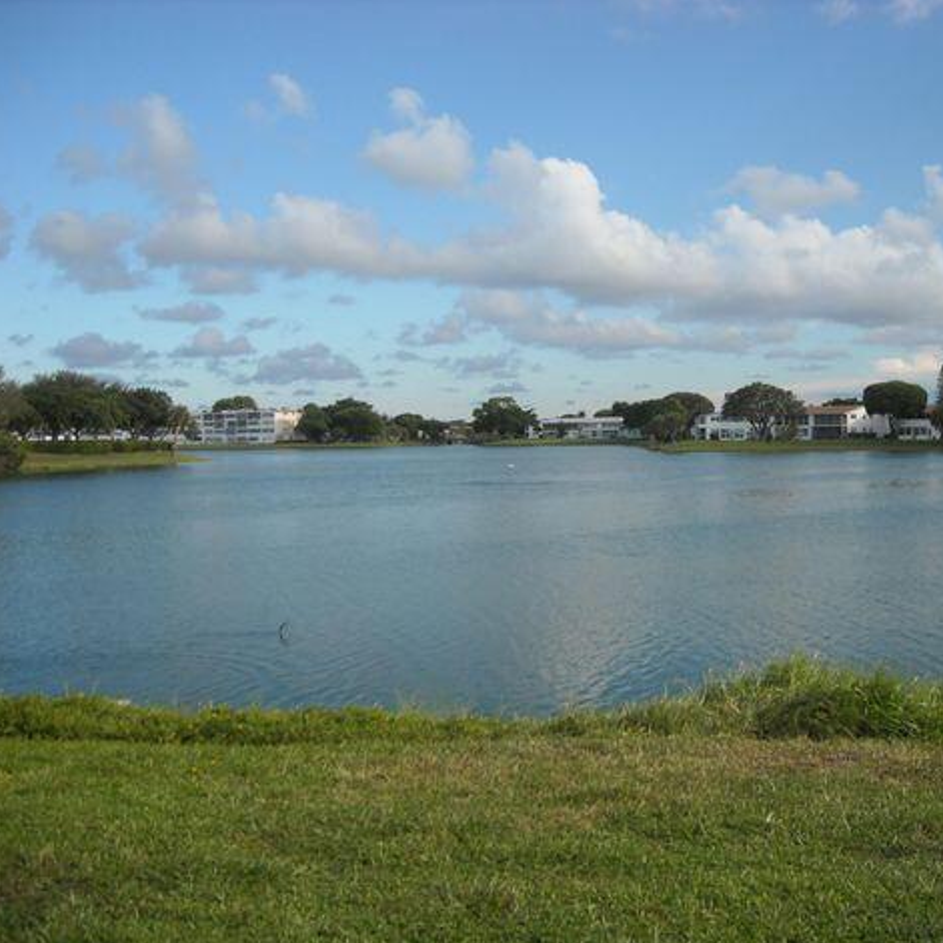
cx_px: 597
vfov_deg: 40.0
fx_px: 1294
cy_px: 479
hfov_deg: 39.7
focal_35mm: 42
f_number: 5.6
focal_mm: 5.7
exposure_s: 1/168
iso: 64
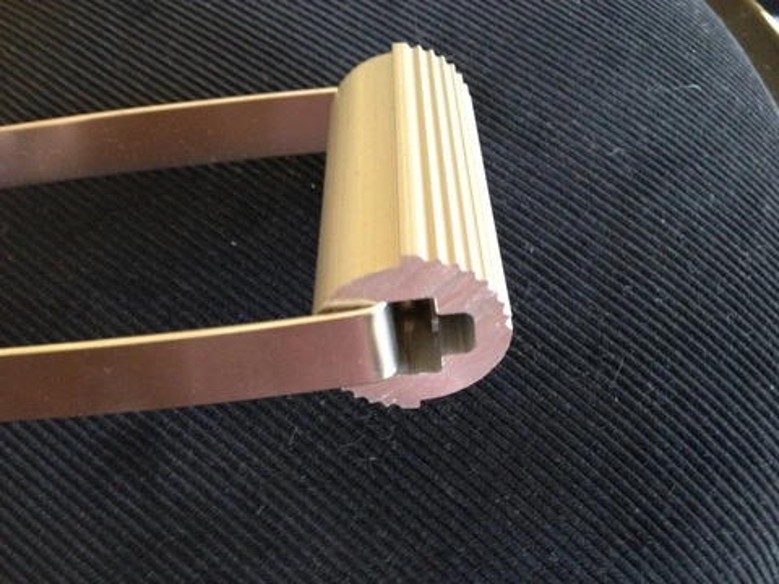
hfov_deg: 52.6
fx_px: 788
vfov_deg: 40.7
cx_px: 390
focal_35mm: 35
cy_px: 292
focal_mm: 4.28
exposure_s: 1/20
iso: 400
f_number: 2.4
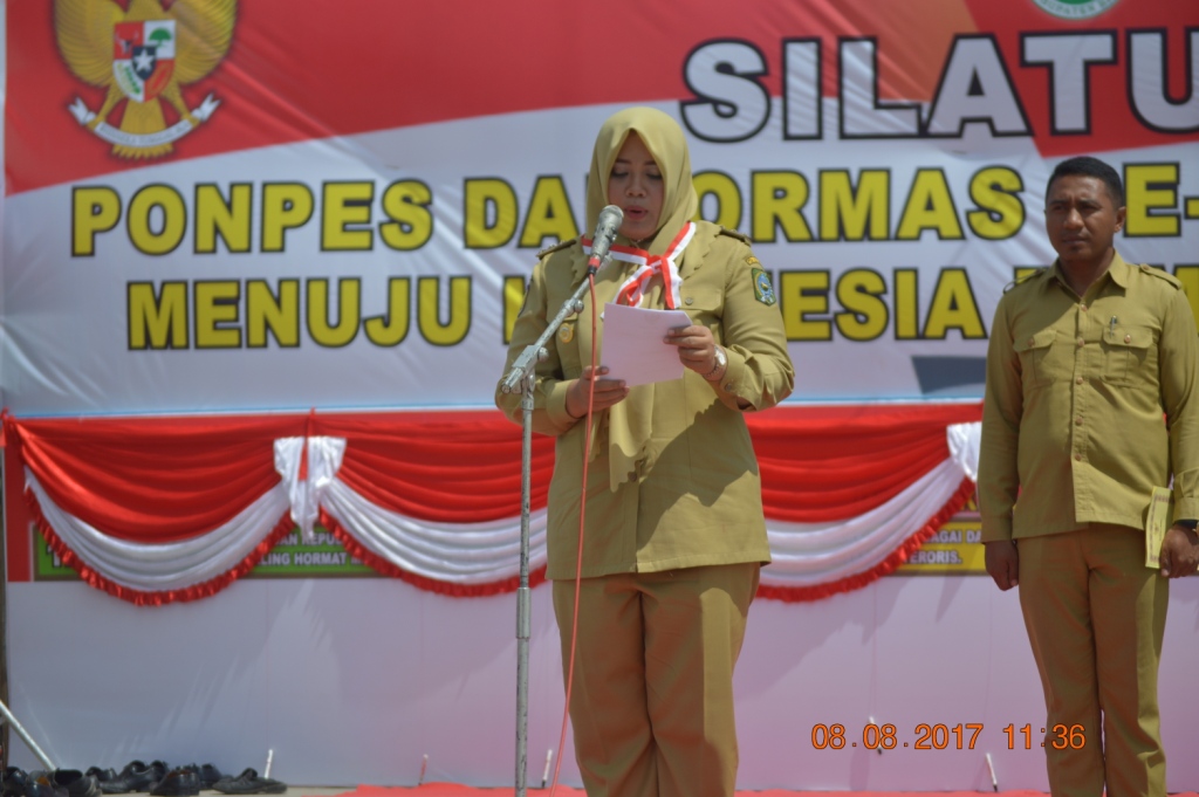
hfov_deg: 16.1
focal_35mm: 128
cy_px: 398
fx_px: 4243
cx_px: 600
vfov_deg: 10.7
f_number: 4.2
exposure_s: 1/1250
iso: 100
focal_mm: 85
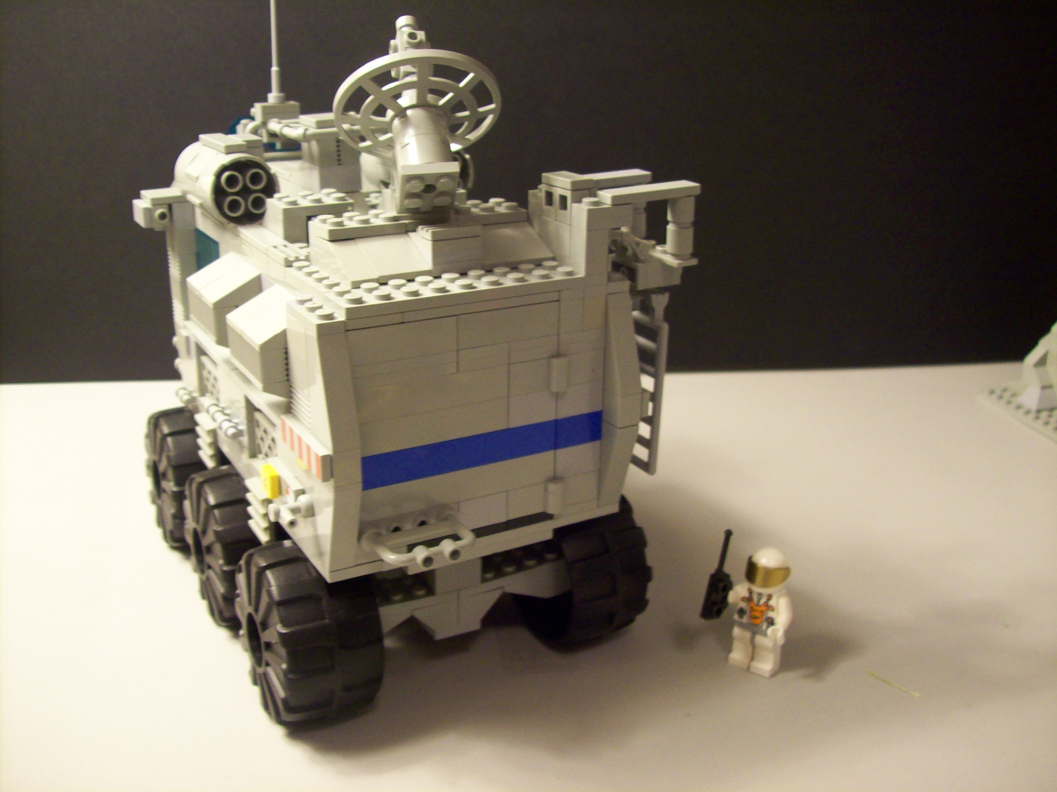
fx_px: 1099
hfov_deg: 51.4
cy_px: 396
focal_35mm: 36
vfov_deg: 39.6
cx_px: 528
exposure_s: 1/15
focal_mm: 6
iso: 160
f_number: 2.7
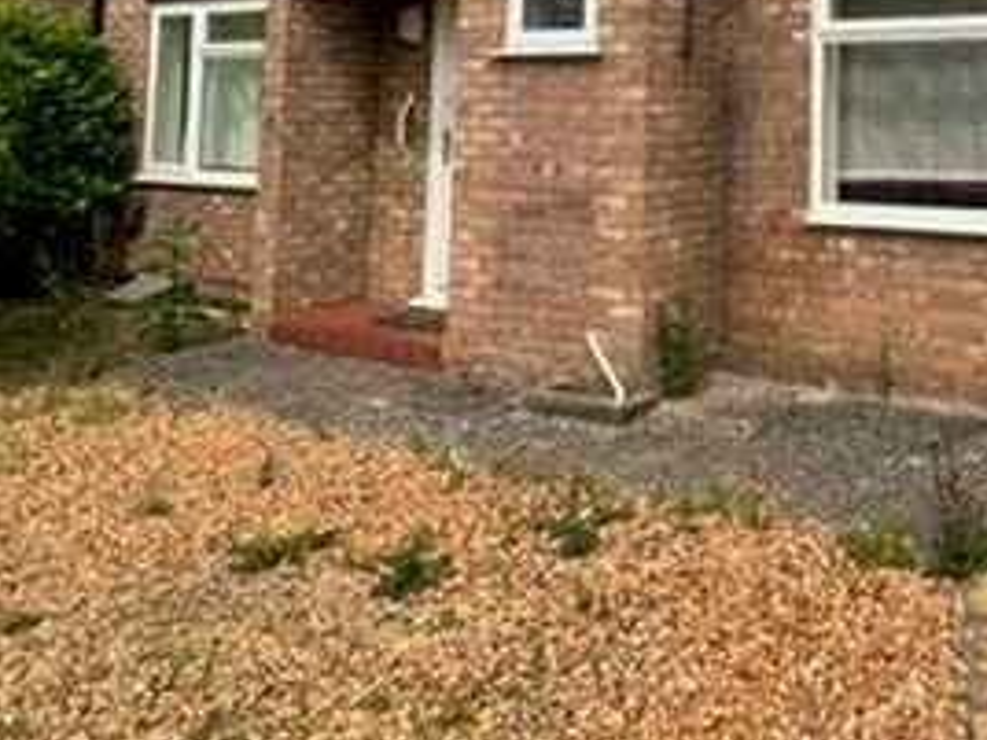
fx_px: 969
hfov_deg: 50.1
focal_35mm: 34
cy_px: 28
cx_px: 814
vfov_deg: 38.0
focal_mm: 1.57
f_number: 1.8
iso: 32
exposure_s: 1/1754
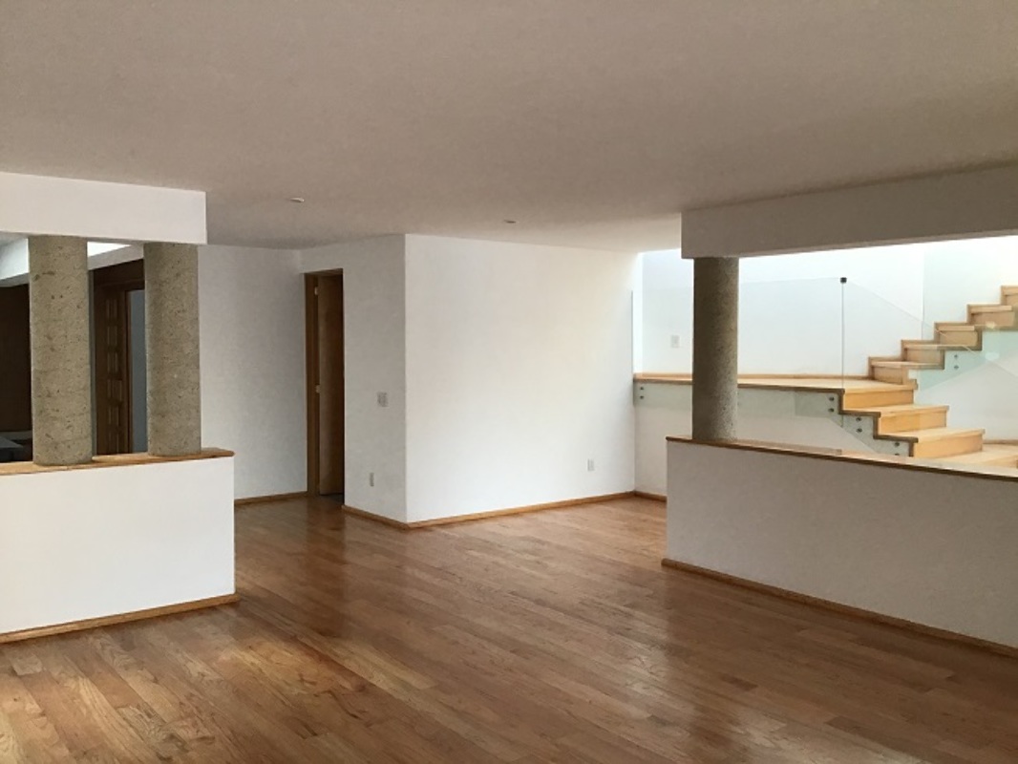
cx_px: 509
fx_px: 912
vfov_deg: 45.5
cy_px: 382
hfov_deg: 58.3
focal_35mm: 31
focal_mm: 3.3
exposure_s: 1/30
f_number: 2.4
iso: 64
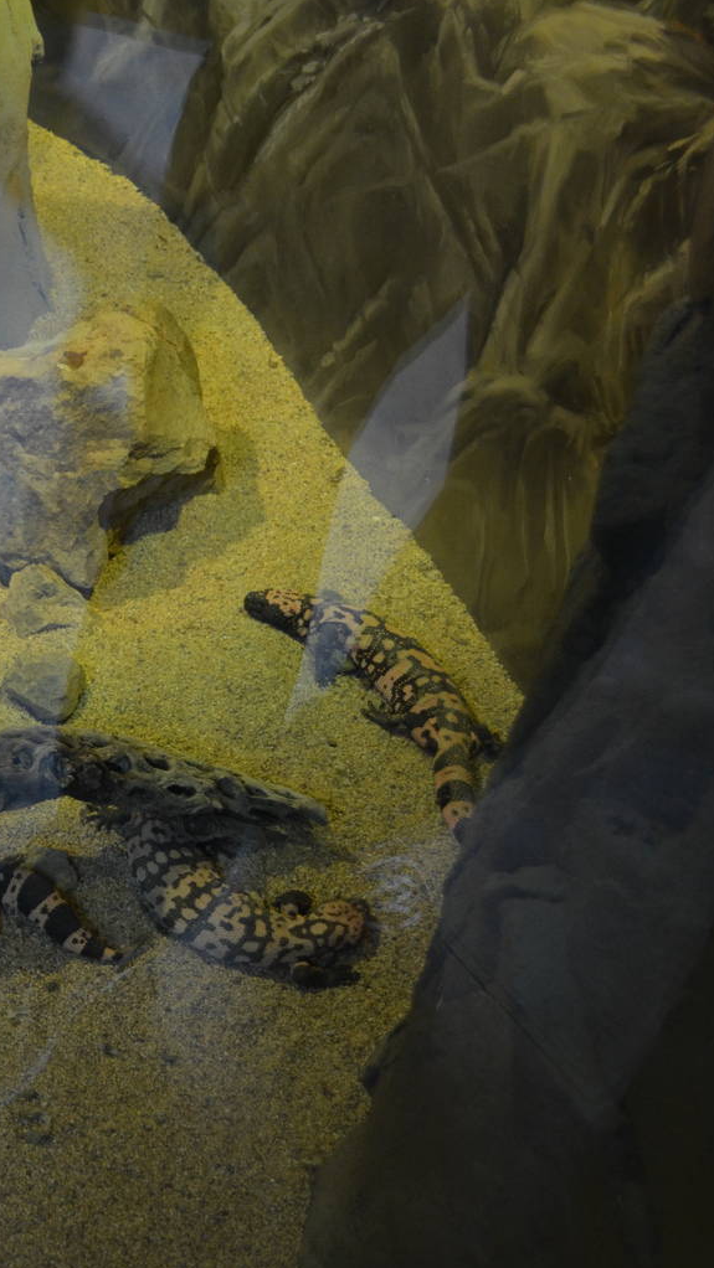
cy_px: 632
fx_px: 1817
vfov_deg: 38.5
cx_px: -251
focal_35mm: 54
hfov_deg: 20.1
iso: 900
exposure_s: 1/30
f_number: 3.8
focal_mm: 22
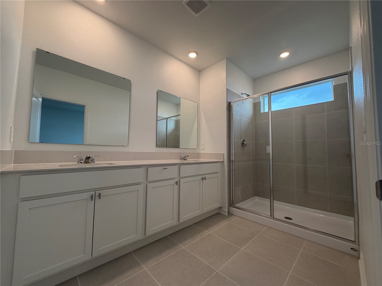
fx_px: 154
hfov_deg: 102.1
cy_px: 143
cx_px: 191
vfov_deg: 85.7
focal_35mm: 14
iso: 100
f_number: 2.2
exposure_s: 1/120
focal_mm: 2.22
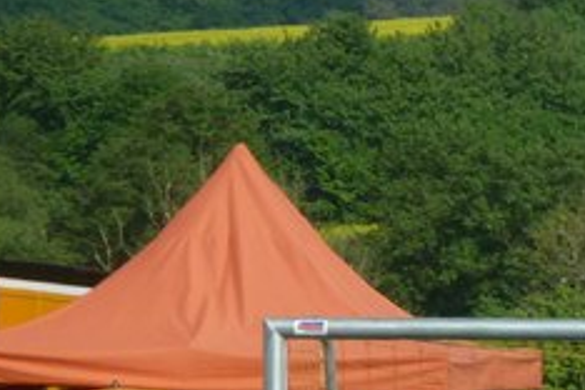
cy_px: 526
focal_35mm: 933
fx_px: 15160
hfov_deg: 2.2
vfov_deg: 1.5
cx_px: 762
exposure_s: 1/800
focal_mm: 49.2
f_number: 5.6
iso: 160
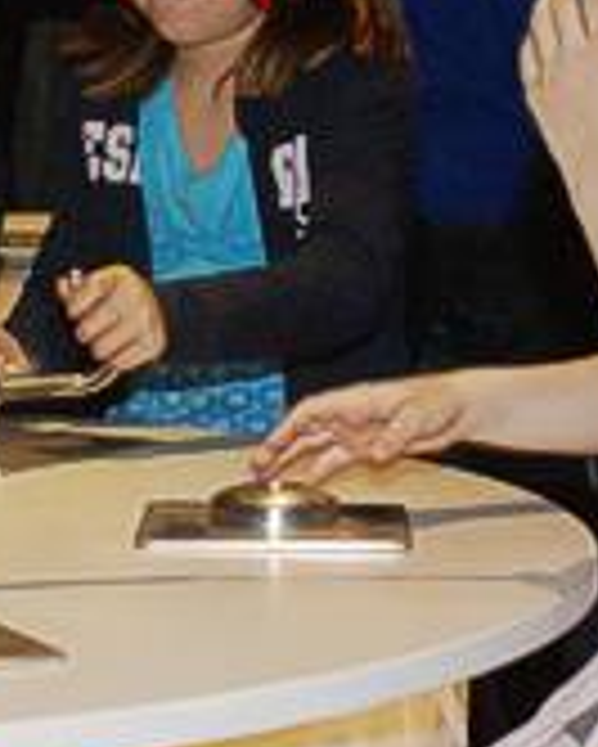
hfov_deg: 11.7
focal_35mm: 131
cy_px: 261
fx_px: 2895
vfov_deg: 14.7
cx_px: 94
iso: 800
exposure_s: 1/60
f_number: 5.6
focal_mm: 28
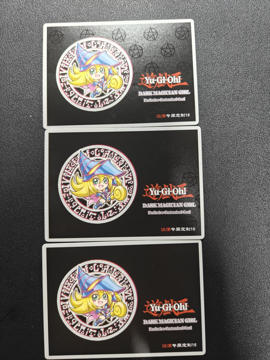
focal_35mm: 24
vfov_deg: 71.6
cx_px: 135
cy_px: 180
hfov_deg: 56.8
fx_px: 250
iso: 160
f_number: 1.8
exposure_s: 1/44
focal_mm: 5.59
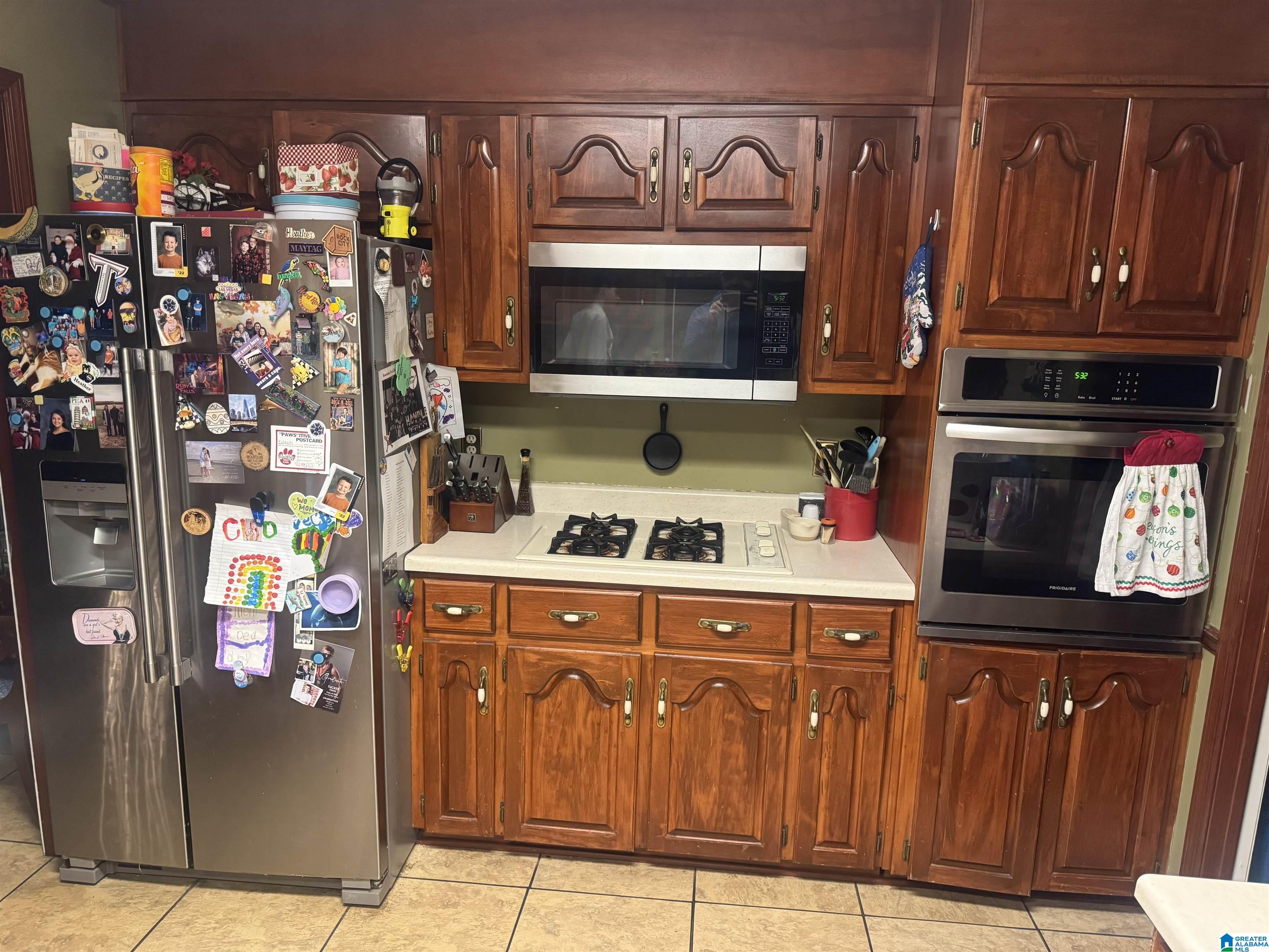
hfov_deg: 71.6
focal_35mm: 24
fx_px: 880
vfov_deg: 56.8
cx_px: 634
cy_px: 476
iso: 500
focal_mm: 6.76
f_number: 1.78
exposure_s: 1/60
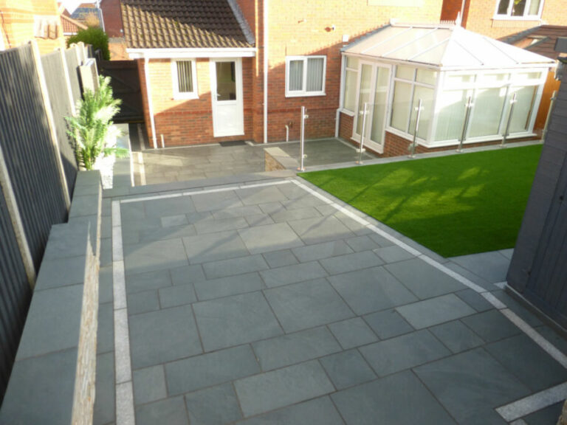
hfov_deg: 71.6
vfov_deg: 56.8
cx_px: 284
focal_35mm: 24
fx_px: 393
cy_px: 212
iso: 100
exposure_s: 1/125
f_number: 4
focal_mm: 4.3
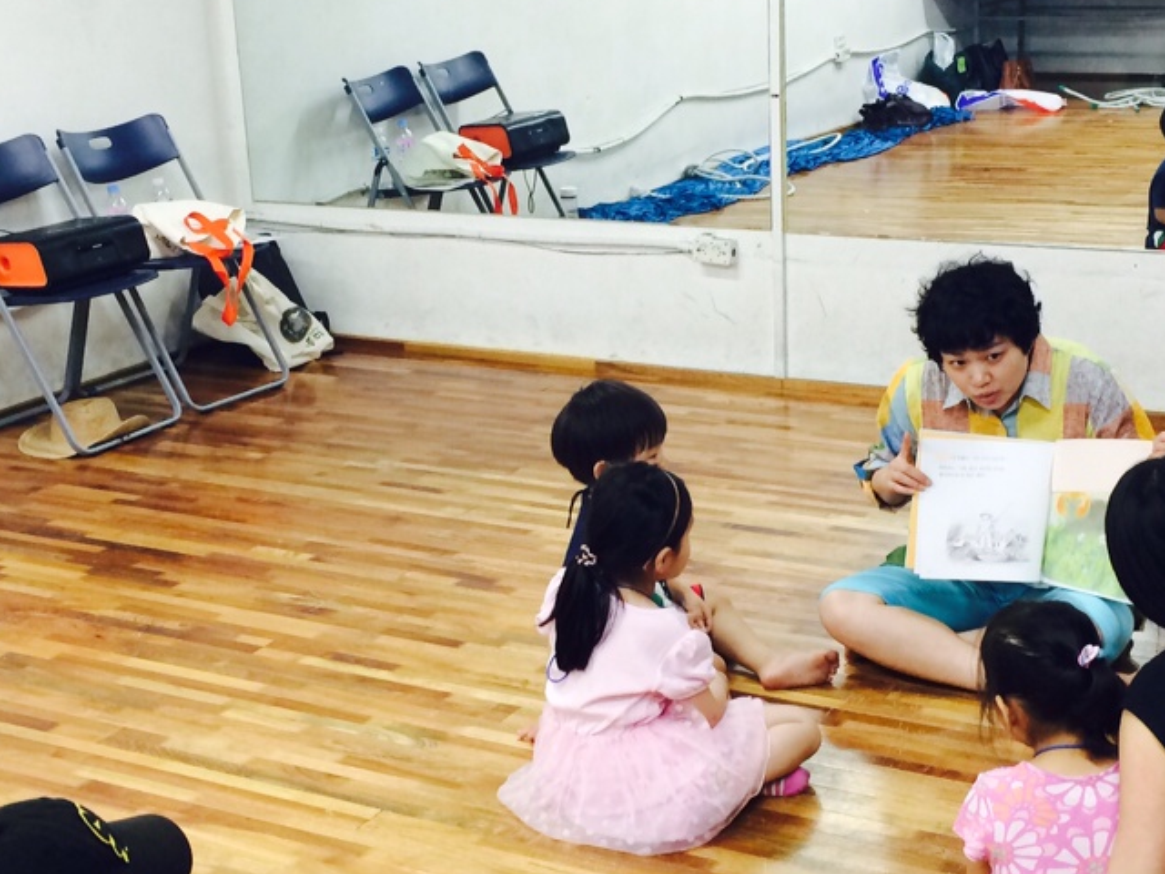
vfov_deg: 24.4
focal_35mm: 60
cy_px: 468
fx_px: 2019
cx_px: 615
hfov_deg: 32.2
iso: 64
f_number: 2.2
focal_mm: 4.12
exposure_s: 1/30
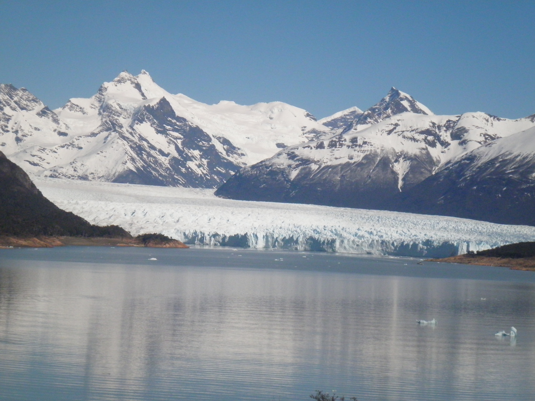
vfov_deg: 14.6
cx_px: 268
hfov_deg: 19.4
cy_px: 200
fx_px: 1561
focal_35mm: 101
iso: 400
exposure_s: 1/1000
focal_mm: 17.8
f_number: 15.3
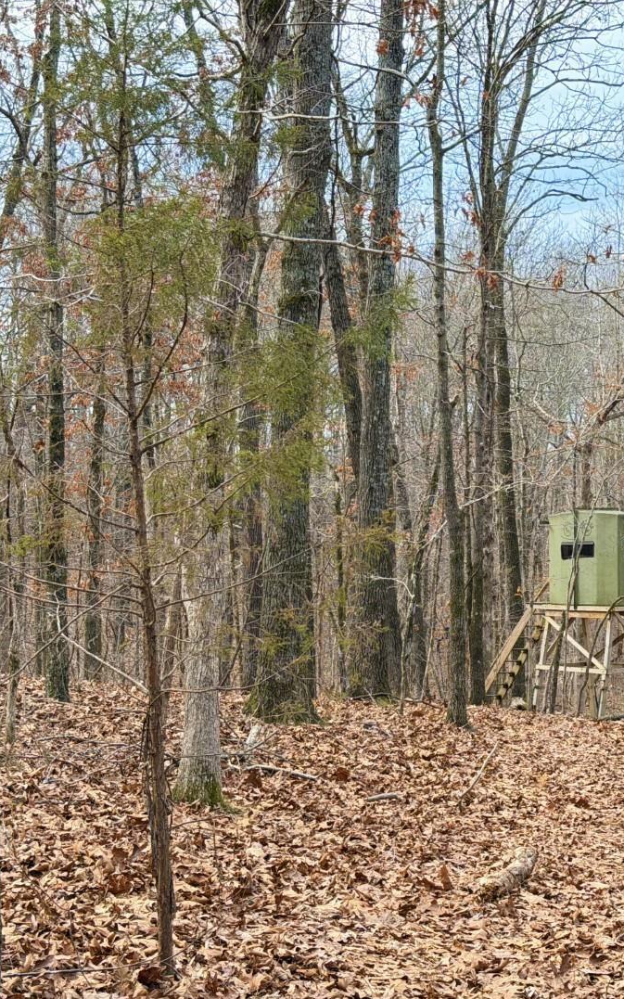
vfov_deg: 30.2
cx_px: 591
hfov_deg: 18.7
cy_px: 500
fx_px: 1851
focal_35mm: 68
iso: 100
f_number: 1.78
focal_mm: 6.76
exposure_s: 1/951
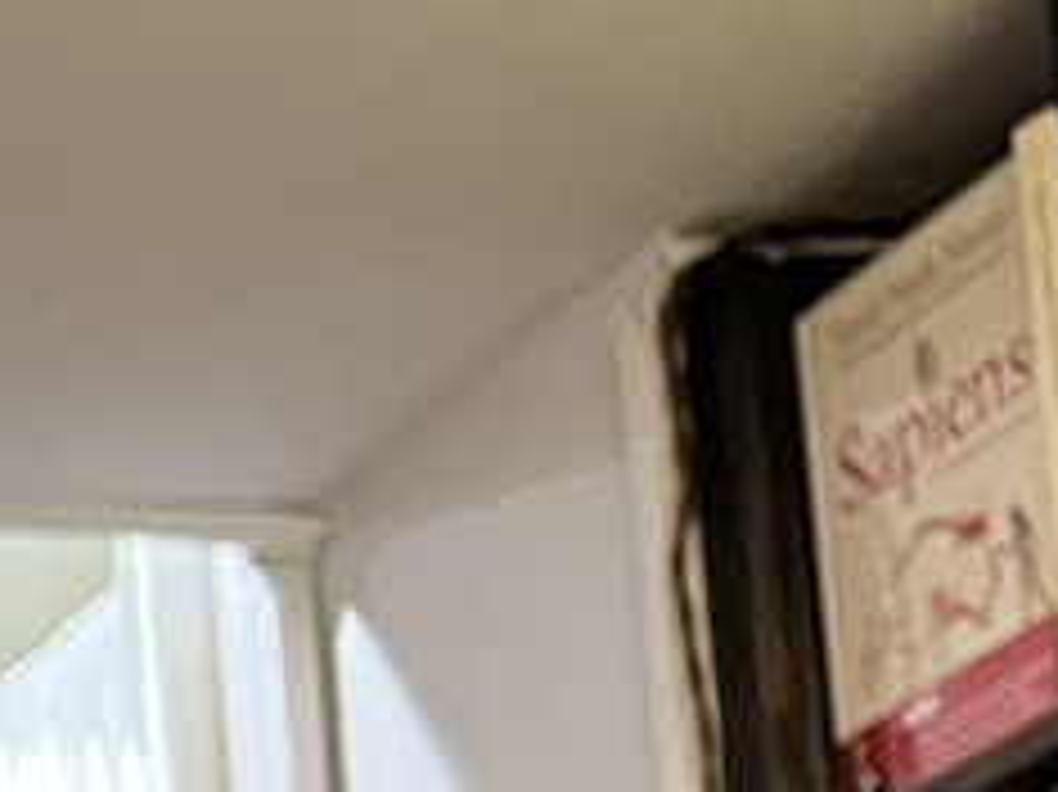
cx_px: -2454
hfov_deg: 8.6
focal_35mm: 177
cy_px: 2232
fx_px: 5407
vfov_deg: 7.5
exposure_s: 1/50
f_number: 1.6
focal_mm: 5.1
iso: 160
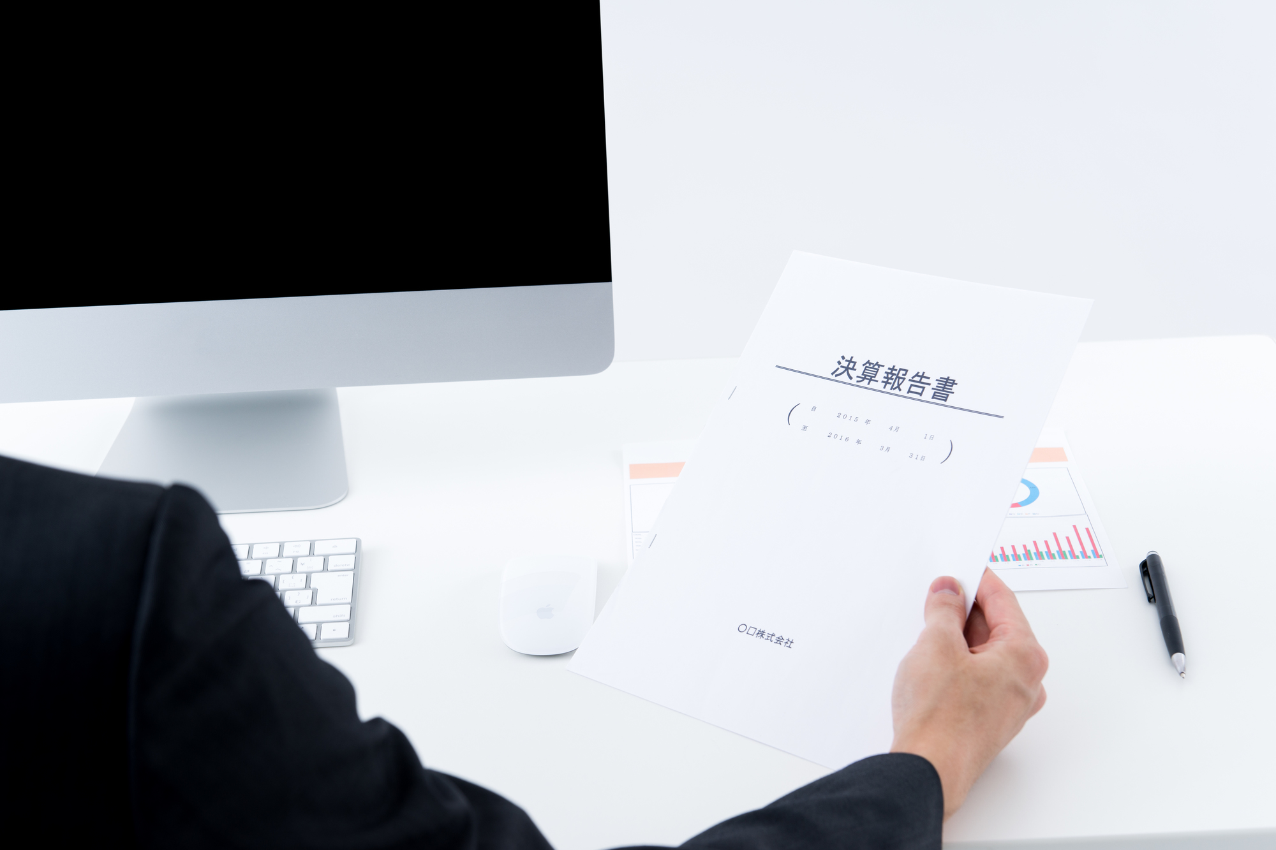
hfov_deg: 28.8
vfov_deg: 19.5
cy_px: 425
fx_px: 2481
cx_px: 638
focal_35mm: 70
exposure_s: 1/125
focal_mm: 70
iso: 100
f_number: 8
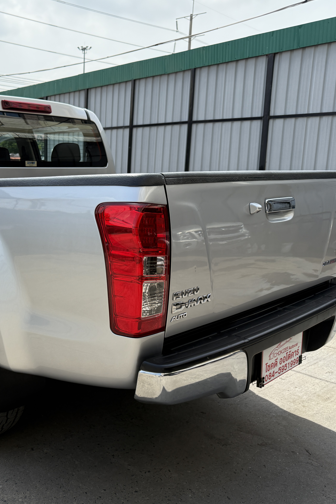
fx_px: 476
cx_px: 58
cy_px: 253
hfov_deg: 37.2
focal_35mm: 34
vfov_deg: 55.8
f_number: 1.78
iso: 125
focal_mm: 6.76
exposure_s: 1/3279
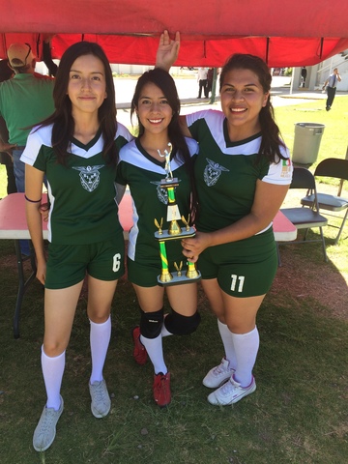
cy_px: 232
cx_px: 174
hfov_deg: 48.2
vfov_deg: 61.7
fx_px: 389
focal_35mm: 29
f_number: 2.2
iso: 32
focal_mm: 4.15
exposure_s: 1/446
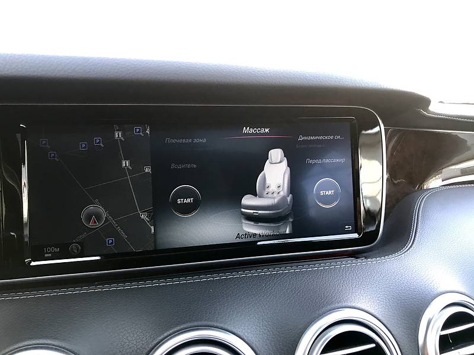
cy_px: 178
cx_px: 237
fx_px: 383
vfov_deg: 49.7
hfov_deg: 63.4
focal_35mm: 28
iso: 32
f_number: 1.8
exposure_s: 1/31
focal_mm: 4
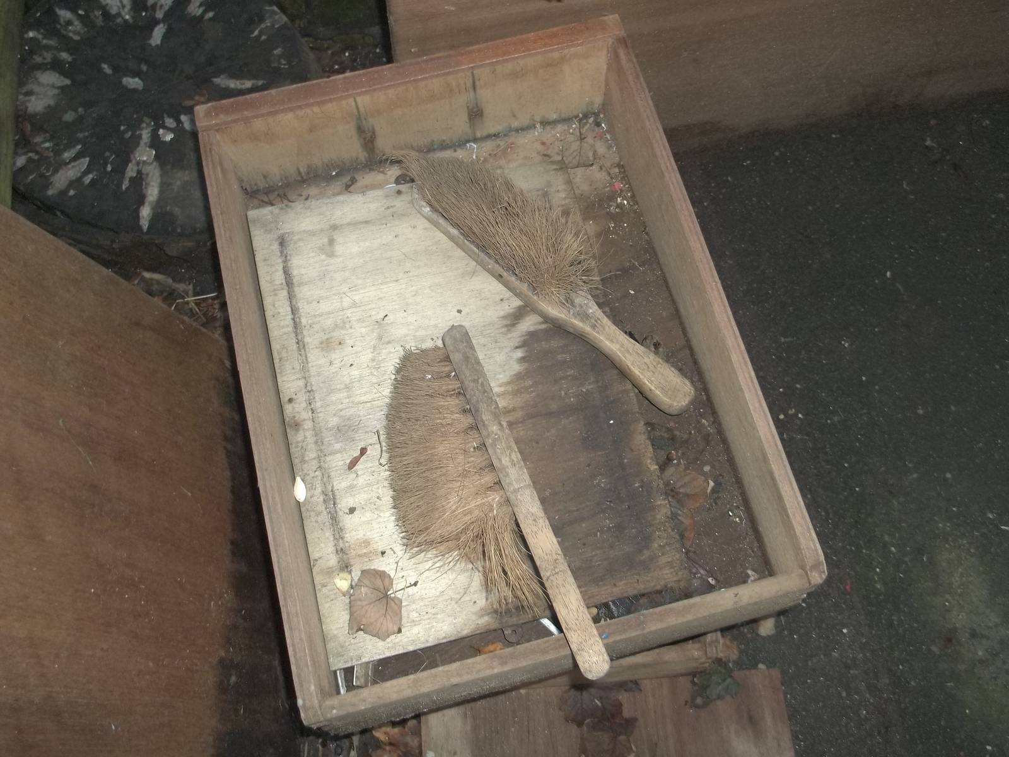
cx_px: 504
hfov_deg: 55.4
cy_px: 378
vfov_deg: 42.9
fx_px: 962
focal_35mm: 33
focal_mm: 5.9
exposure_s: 1/30
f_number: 3.3
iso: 80
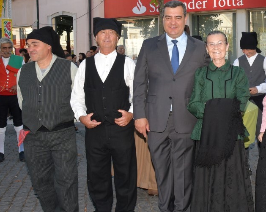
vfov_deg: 26.1
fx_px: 457
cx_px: 269
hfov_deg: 30.1
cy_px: 76
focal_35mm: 58
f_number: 5.6
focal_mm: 16
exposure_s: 1/250
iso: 250
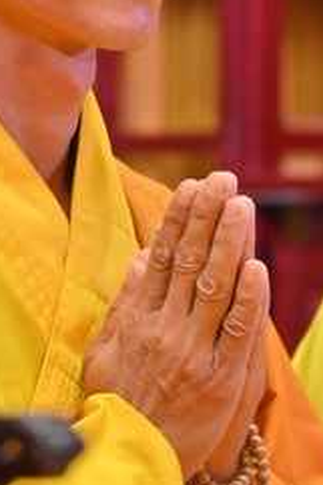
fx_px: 4339
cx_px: 37
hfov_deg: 4.3
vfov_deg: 6.4
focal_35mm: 322
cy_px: 251
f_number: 5.6
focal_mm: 120
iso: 1250
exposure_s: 1/100
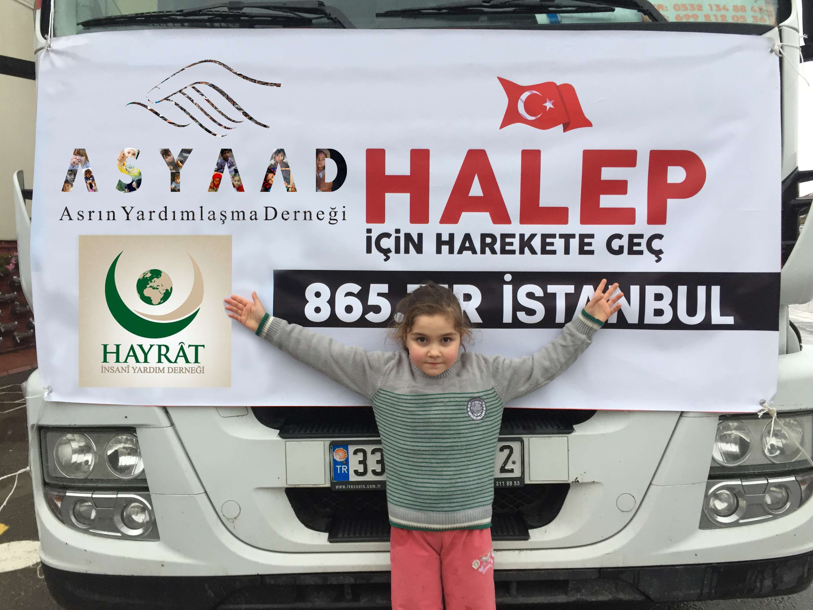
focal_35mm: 29
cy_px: 305
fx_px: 681
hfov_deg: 61.7
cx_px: 406
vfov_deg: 48.2
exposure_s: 1/33
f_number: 2.2
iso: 40
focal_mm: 4.15
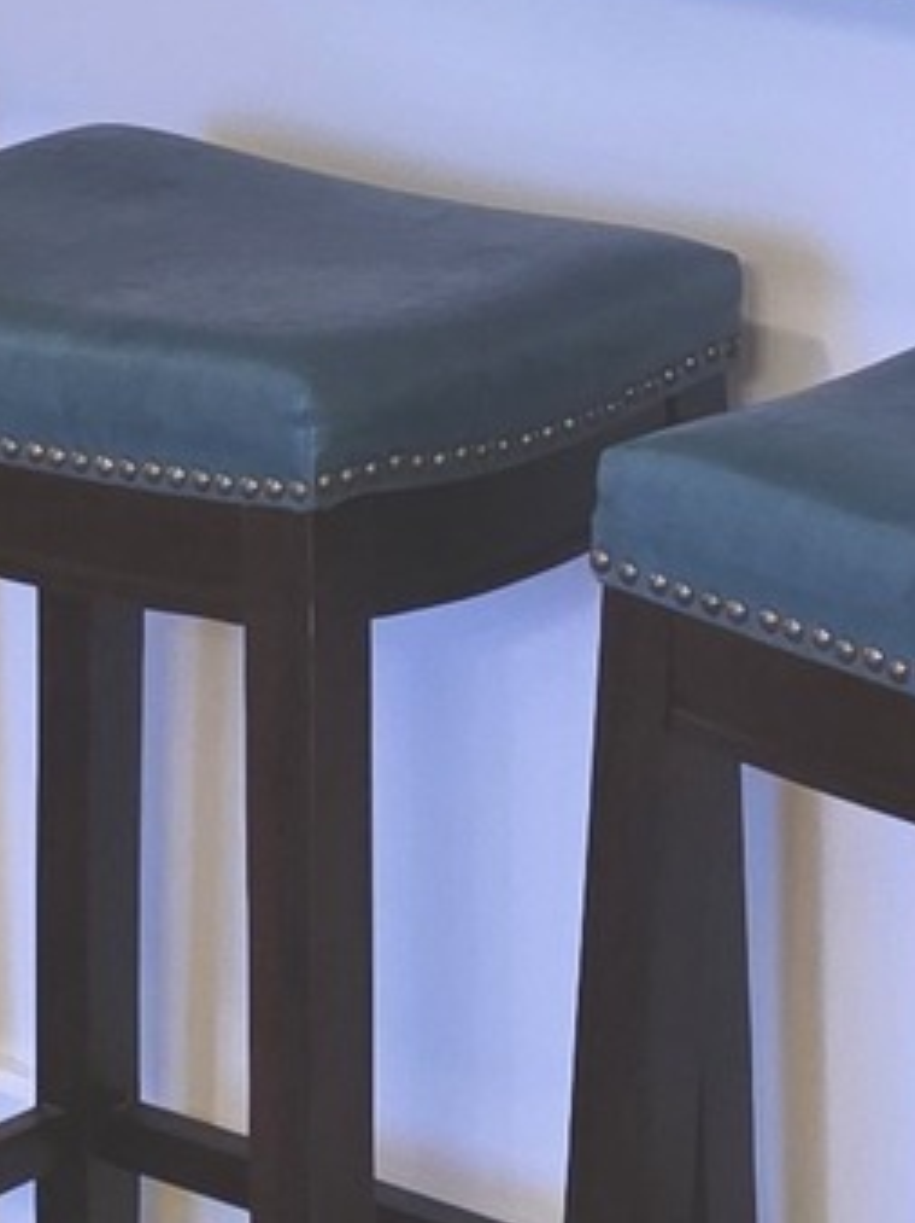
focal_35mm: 157
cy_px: -279
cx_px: 1244
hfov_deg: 9.3
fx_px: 5540
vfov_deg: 12.3
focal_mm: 6.3
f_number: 1.7
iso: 400
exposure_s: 1/120
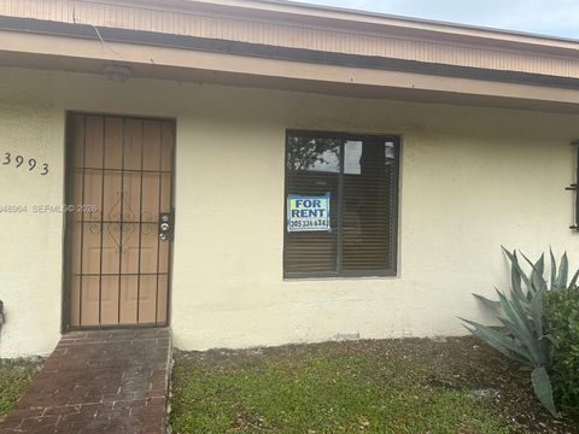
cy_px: 209
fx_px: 418
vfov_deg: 54.9
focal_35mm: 25
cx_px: 281
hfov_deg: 69.4
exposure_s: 1/2469
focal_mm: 6.86
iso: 80
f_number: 1.78
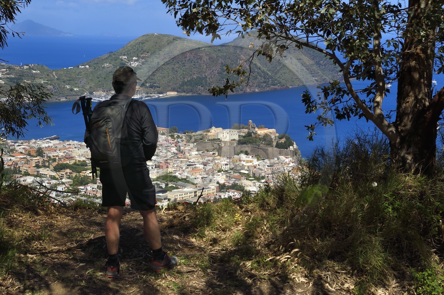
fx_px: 739
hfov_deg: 33.4
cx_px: 222
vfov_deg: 22.6
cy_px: 148
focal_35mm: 60
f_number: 16
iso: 200
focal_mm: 60
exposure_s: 1/160
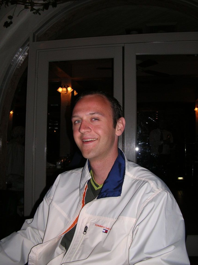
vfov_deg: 52.7
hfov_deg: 40.6
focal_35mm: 35
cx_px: 99
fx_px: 267
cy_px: 132
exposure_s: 1/60.1
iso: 50
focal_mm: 5.8
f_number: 2.8
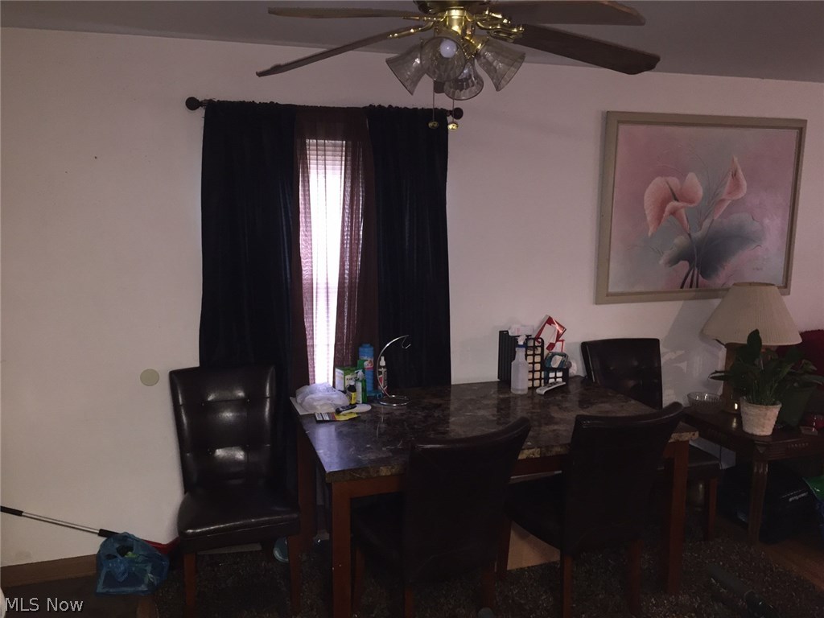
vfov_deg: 48.2
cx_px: 412
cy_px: 309
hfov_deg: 61.7
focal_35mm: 29
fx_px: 690
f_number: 2.2
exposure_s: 1/16
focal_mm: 4.15
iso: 100
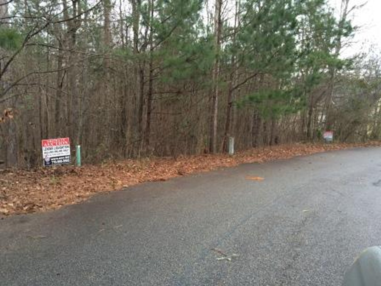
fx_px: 319
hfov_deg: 61.7
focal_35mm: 29
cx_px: 190
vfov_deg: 48.2
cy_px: 143
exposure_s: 1/30
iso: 40
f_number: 2.2
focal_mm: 4.15
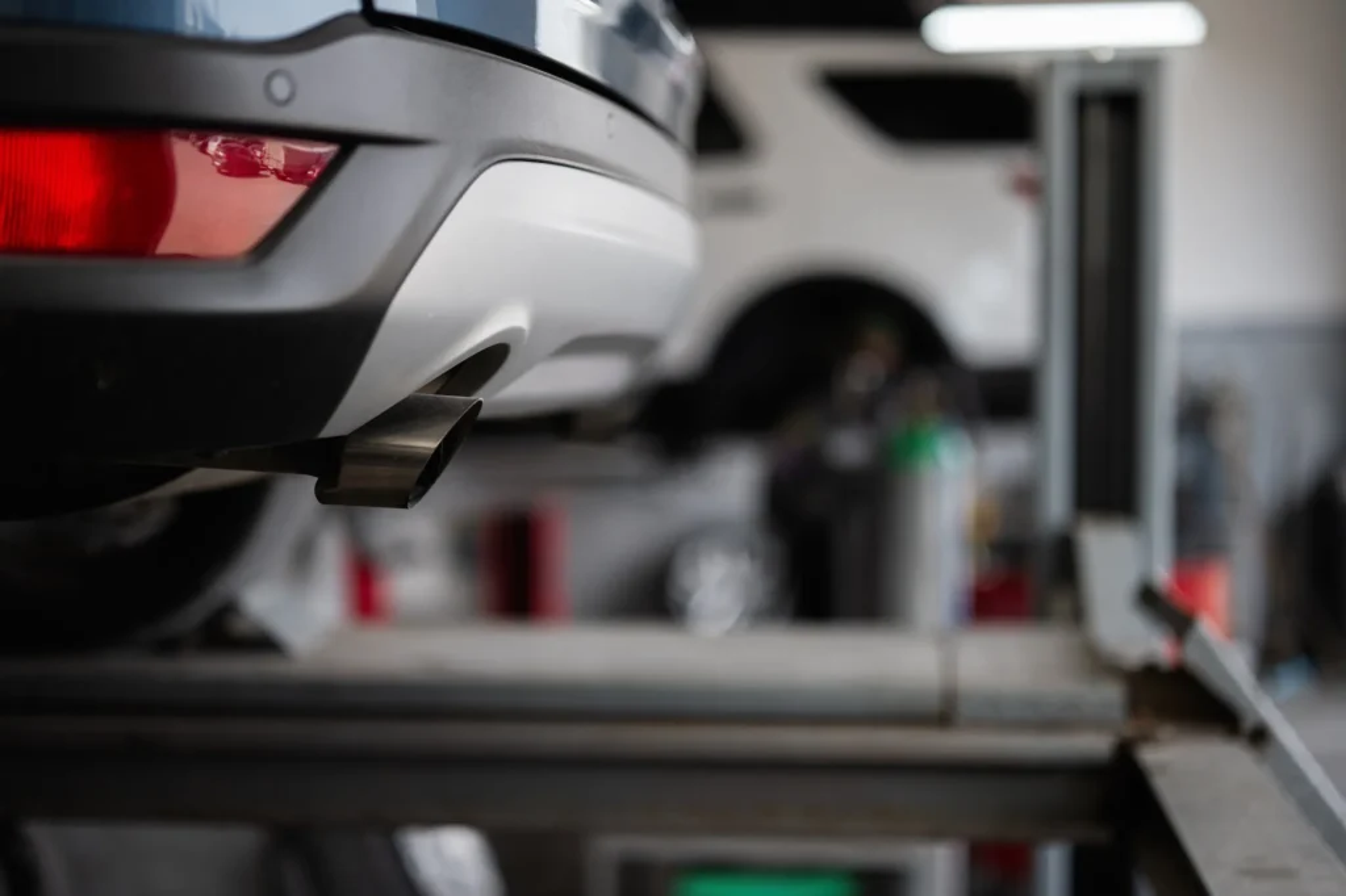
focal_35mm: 50
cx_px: 673
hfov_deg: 39.6
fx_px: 1869
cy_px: 448
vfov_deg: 27.0
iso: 200
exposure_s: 1/2000
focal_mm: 50
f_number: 1.2
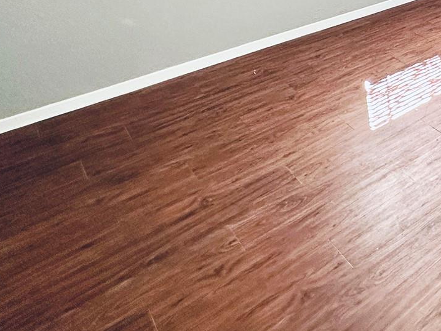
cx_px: 454
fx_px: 510
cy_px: -71
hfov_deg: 40.2
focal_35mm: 40
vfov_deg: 30.3
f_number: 2.2
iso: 200
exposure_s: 1/120
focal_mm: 2.22
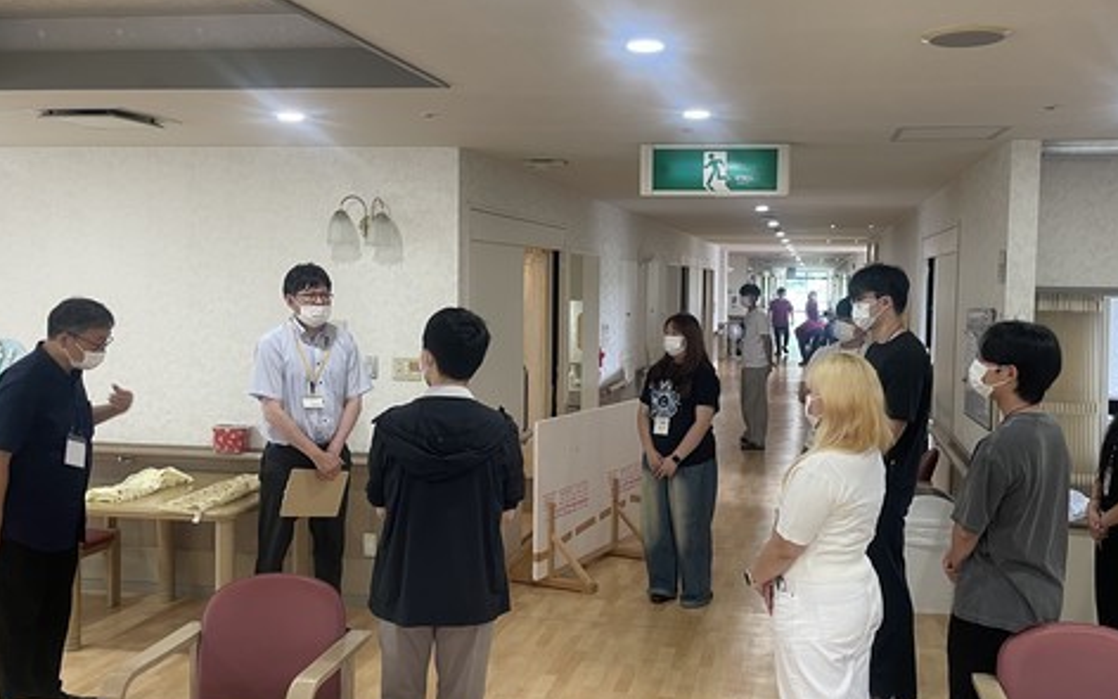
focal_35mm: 35
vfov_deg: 36.3
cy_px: 353
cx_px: 628
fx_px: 1066
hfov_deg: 55.2
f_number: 1.6
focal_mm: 4.2
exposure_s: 1/50
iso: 64
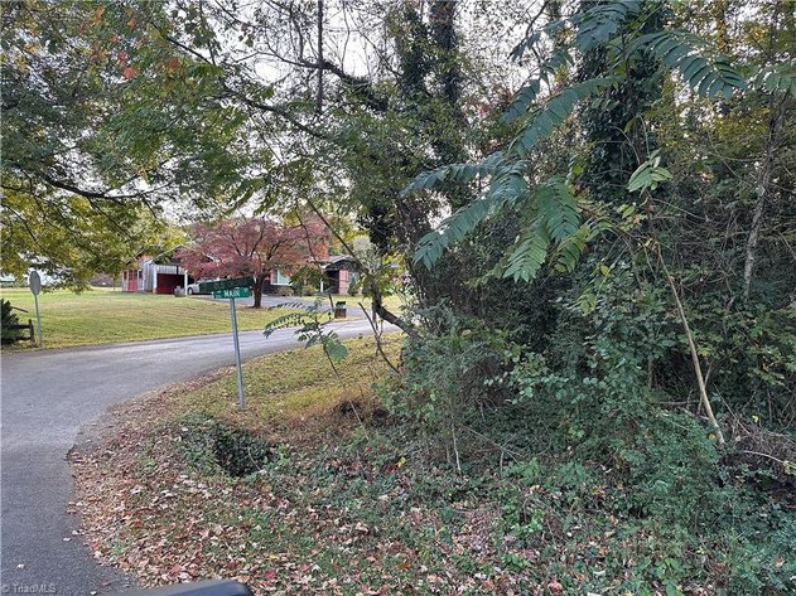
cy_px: 298
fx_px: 552
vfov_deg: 56.8
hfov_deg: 71.6
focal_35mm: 24
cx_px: 398
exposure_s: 1/117
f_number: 1.78
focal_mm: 6.86
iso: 250
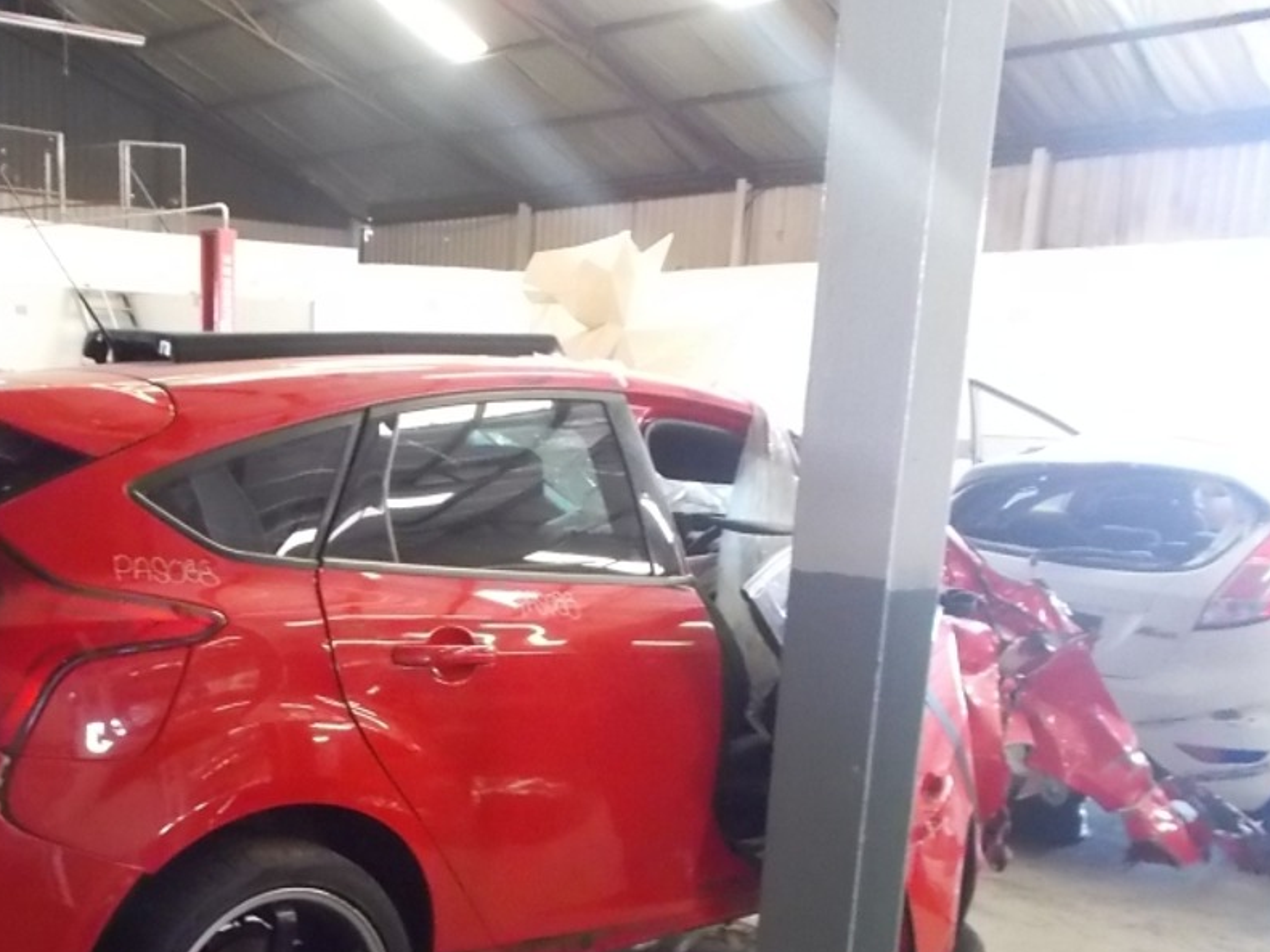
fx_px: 1467
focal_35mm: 40
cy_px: 731
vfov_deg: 35.0
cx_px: 365
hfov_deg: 45.6
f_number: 3.2
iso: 800
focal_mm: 4.6
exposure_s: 1/25
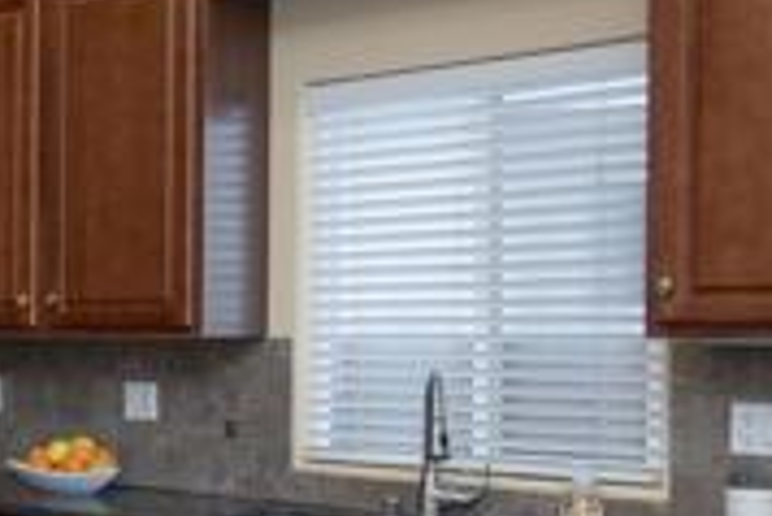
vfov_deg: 18.9
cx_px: -330
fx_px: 1545
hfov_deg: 23.4
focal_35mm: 72
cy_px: 349
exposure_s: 1/200
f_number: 7.1
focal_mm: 20
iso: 320
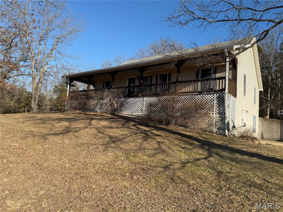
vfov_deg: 56.8
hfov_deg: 71.6
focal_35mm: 24
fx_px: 196
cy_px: 106
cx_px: 142
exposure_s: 1/3021
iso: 80
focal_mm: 6.76
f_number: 1.78
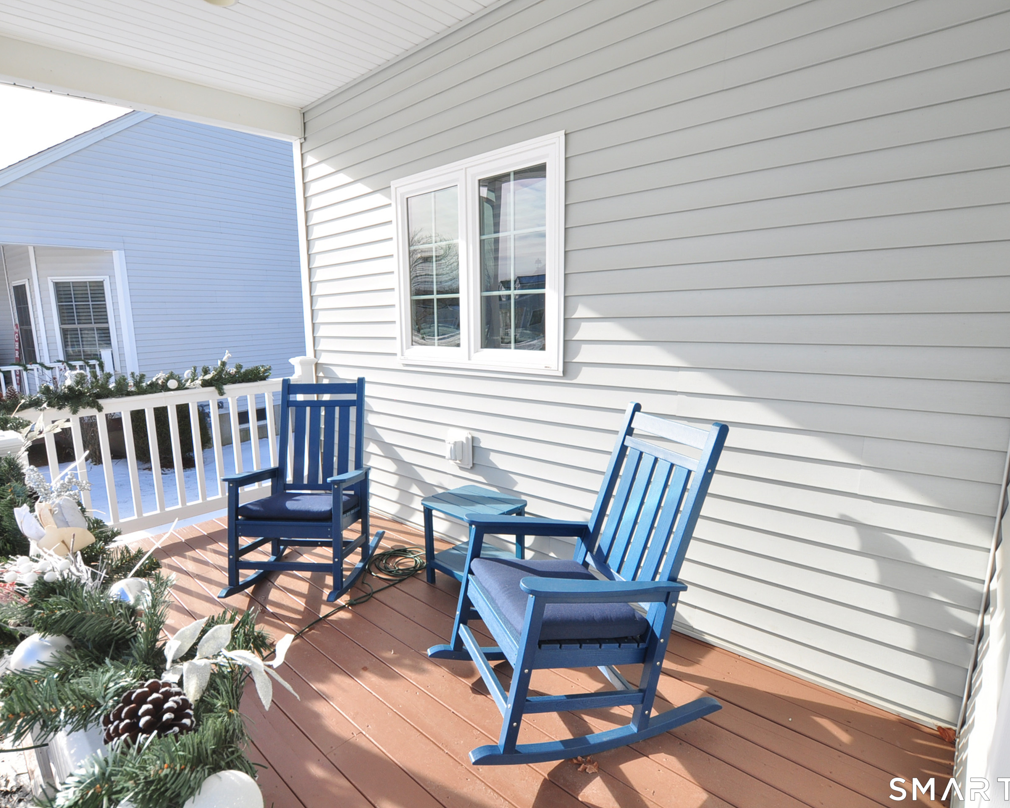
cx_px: 461
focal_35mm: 17
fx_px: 508
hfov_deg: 89.4
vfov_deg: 77.0
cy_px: 405
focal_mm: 10
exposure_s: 1/100
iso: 200
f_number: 10
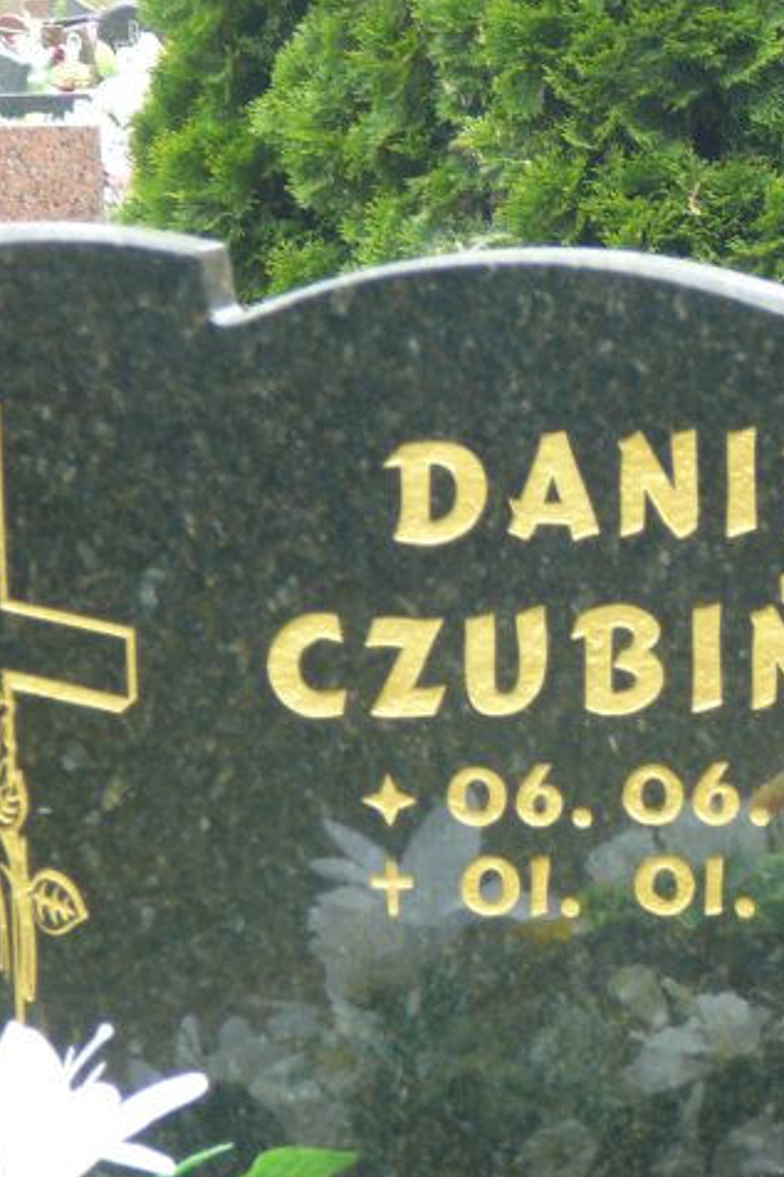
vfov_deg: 11.5
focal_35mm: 179
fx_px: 5851
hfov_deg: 7.7
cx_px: 641
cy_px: 588
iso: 80
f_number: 3.9
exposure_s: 1/60
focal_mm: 19
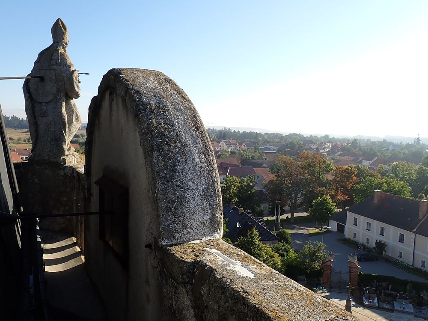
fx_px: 371
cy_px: 160
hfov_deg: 60.0
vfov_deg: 46.8
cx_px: 214
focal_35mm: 30
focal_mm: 5.4
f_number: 3.2
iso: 100
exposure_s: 1/800
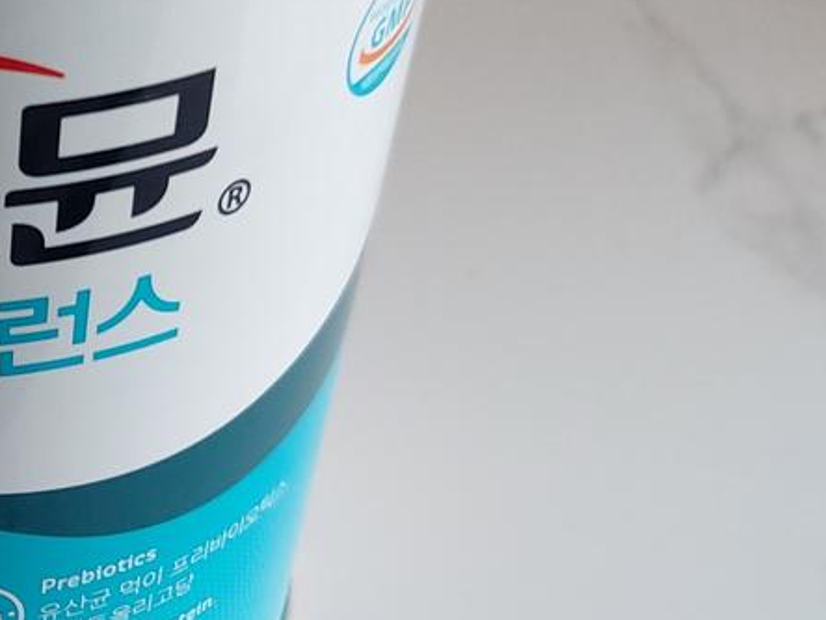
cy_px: 374
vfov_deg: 20.4
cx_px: -182
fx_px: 1718
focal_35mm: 72
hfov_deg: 24.4
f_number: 2
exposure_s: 1/60
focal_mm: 4.58
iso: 200
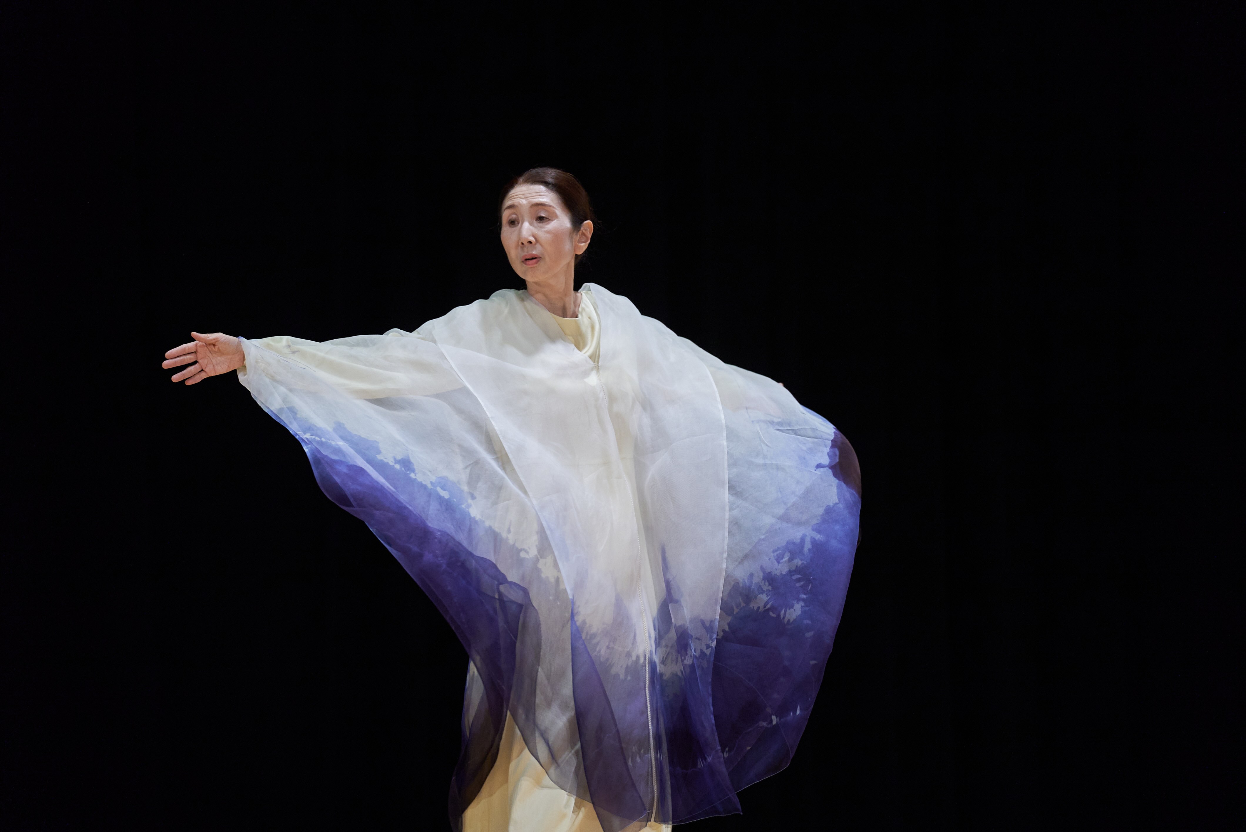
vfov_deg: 9.2
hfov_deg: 13.7
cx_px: 623
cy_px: 416
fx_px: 5194
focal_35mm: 150
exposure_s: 1/400
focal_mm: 150
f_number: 2.8
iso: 640
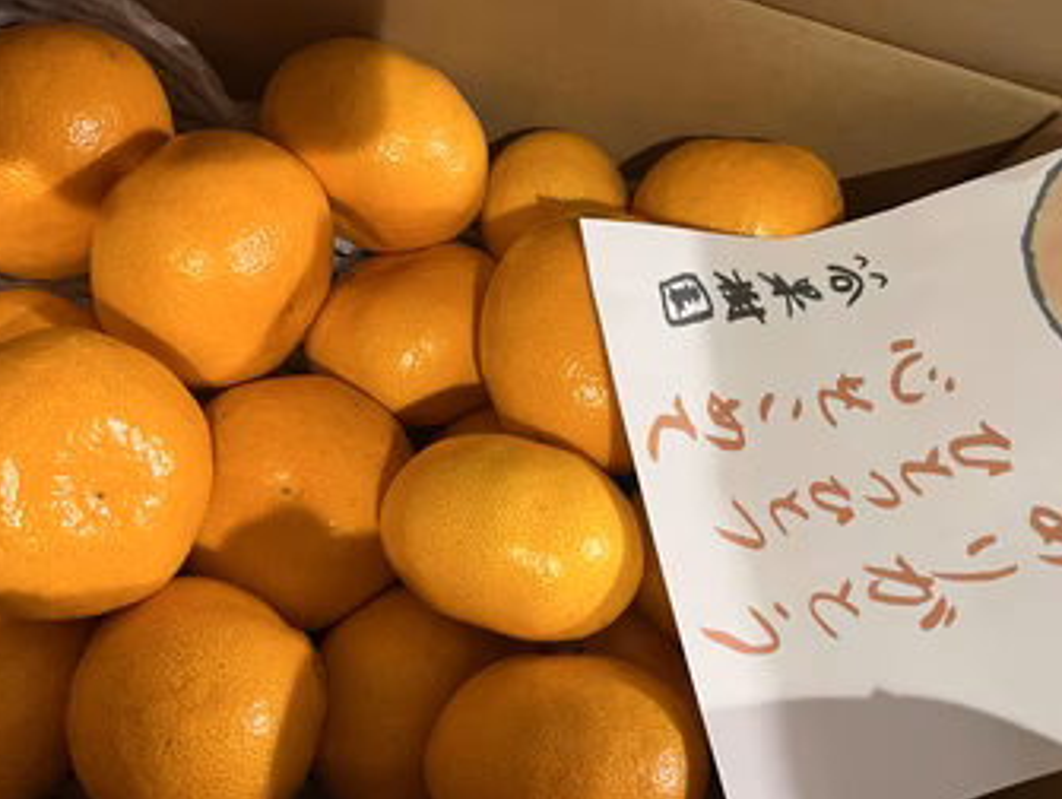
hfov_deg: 58.2
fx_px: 952
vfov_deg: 45.3
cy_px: 469
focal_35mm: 31
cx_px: 583
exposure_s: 1/60
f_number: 1.6
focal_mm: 5.1
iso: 500
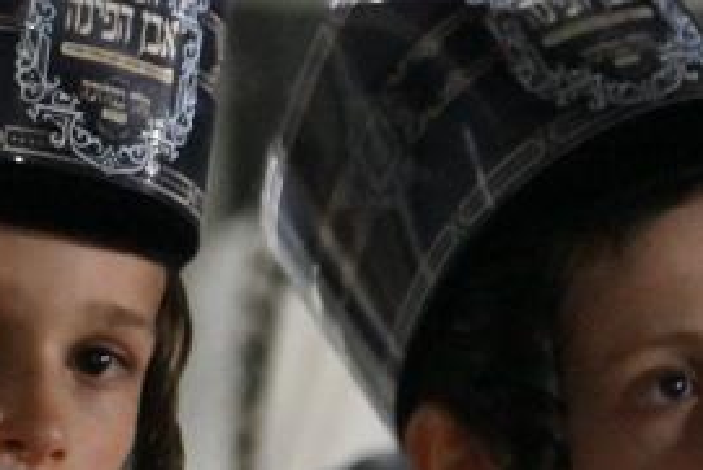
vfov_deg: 1.9
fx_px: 14379
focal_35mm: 736
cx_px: -610
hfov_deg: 2.8
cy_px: 218
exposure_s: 1/200
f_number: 2.8
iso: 2500
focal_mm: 130
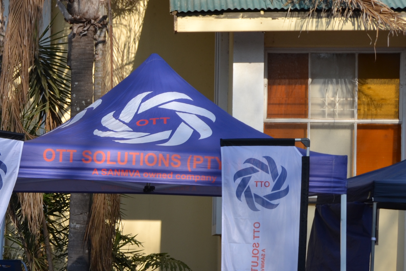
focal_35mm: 107
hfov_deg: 18.3
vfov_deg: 12.7
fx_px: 1207
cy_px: 234
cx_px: -59
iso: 100
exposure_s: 1/250
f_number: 8
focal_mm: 30
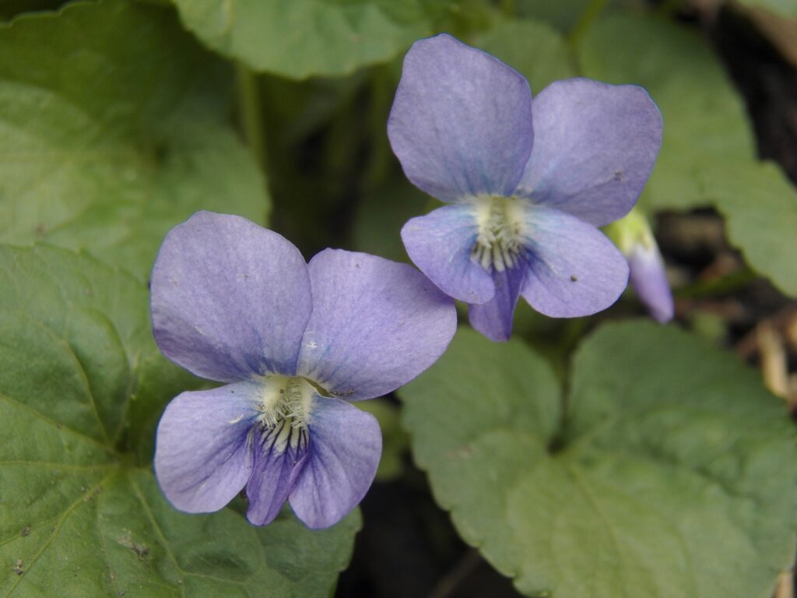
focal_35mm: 85
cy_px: 299
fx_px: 1957
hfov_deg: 23.0
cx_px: 398
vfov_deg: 17.4
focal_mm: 15.2
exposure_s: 1/250
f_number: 4
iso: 125
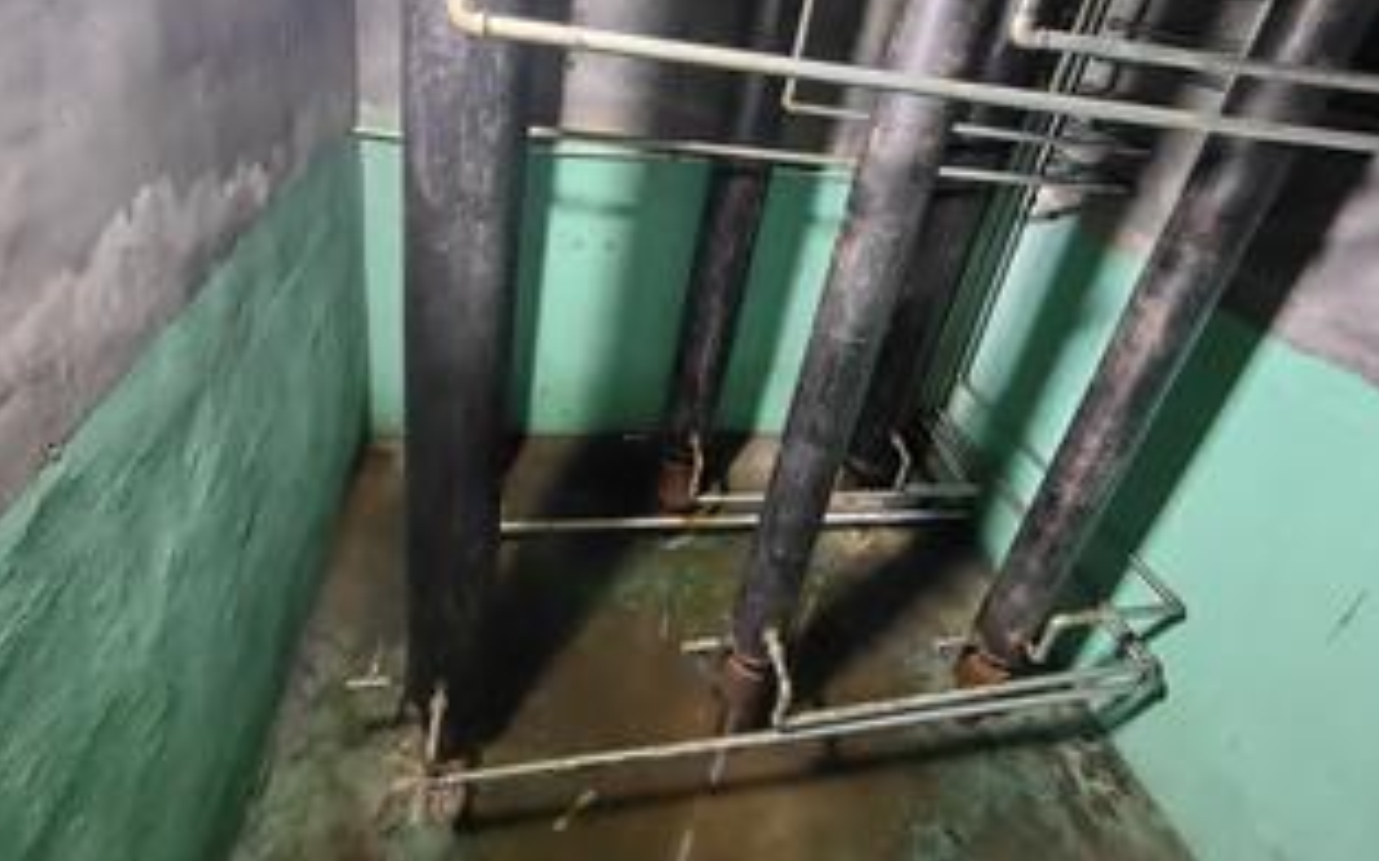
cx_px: 665
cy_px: 237
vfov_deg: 64.7
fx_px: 639
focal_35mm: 17
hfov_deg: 94.3
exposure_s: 1/20
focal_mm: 1.95
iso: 500
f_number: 2.2
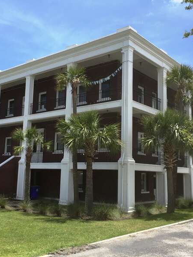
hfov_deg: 36.8
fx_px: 290
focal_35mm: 39
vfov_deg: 47.9
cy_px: 129
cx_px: 88
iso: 32
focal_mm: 4.15
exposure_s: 1/1364
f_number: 2.2
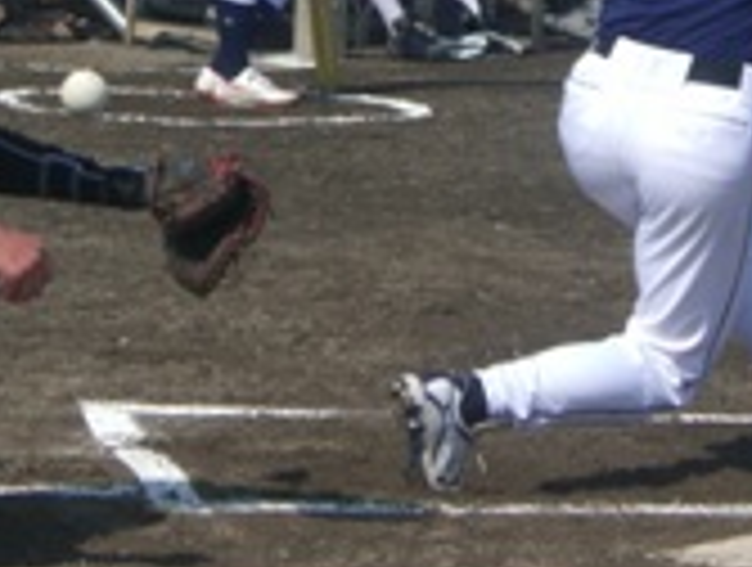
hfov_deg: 6.5
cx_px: 351
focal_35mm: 305
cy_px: -76
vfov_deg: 4.9
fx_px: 6640
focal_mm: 23.7
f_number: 5.4
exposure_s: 1/400
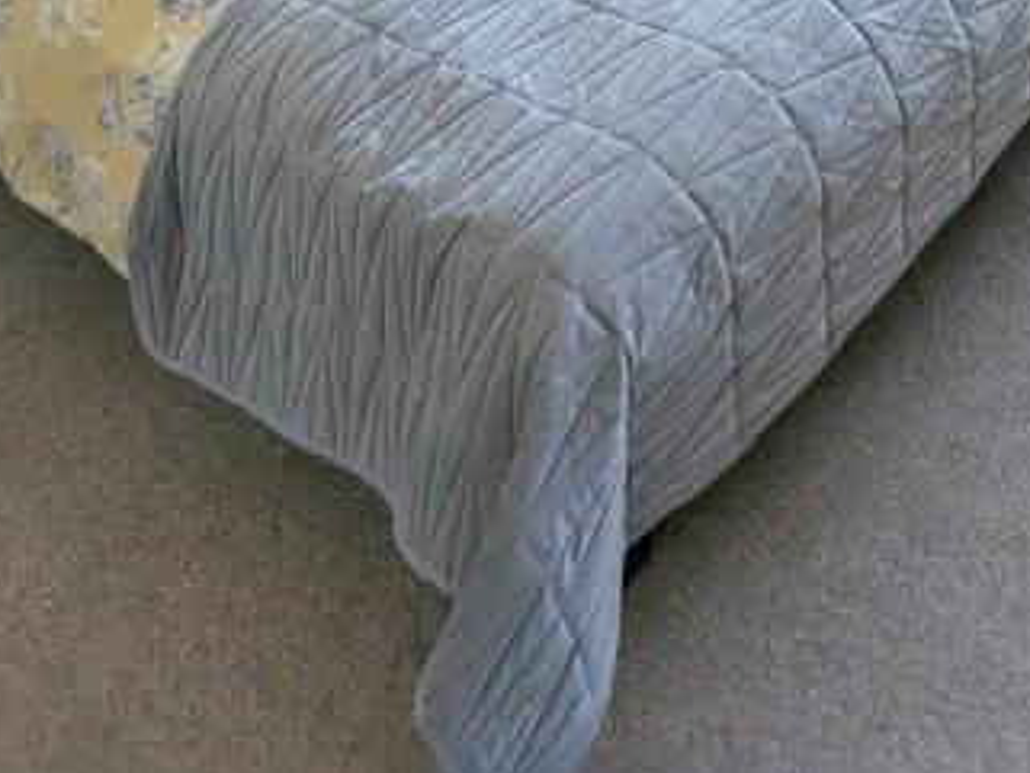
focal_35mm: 51
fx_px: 1518
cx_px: 873
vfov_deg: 22.5
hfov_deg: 35.8
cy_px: -439
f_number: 2.2
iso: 62
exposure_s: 1/125
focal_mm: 2.35
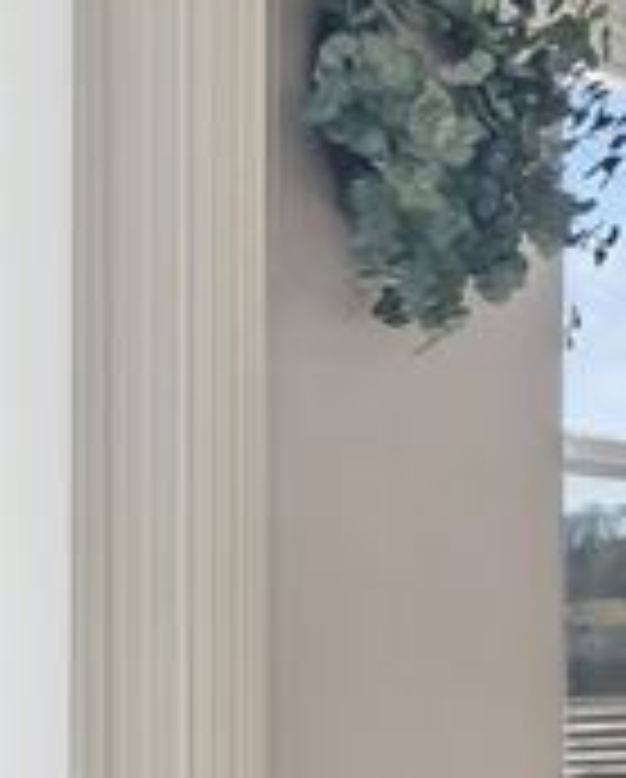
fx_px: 2564
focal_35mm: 111
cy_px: 564
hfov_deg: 9.6
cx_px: 2036
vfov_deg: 17.2
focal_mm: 16
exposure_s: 1/20
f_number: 10
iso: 400
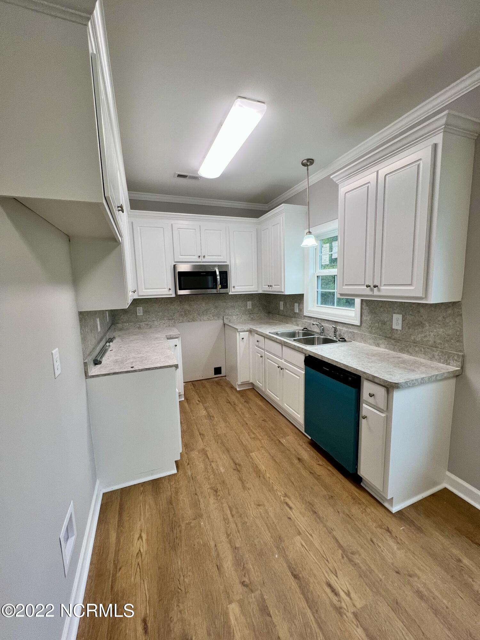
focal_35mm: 13
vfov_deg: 106.2
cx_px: 240
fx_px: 240
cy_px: 320
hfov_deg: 89.9
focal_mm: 1.57
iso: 100
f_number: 1.8
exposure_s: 1/120
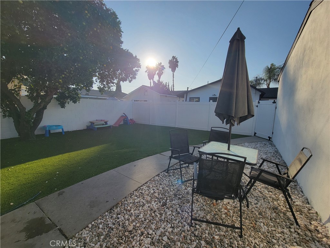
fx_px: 124
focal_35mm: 13
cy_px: 124
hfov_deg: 106.2
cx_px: 165
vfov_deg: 89.9
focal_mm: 2.2
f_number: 2.2
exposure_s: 1/1839
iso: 50
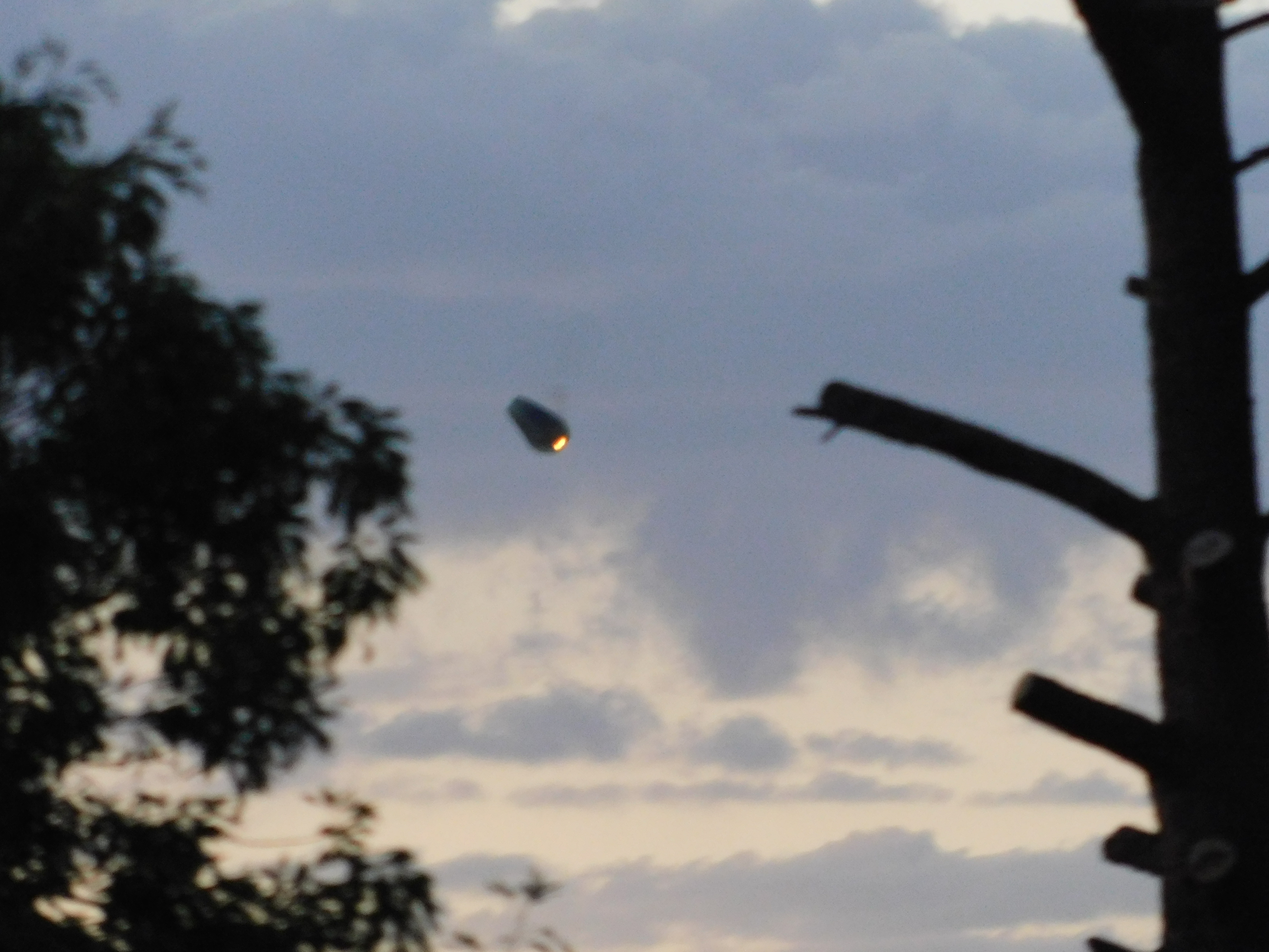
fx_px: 33507
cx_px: 634
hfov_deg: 2.2
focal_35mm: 914
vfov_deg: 1.6
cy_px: 476
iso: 800
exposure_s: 1/13
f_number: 6.5
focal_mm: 160
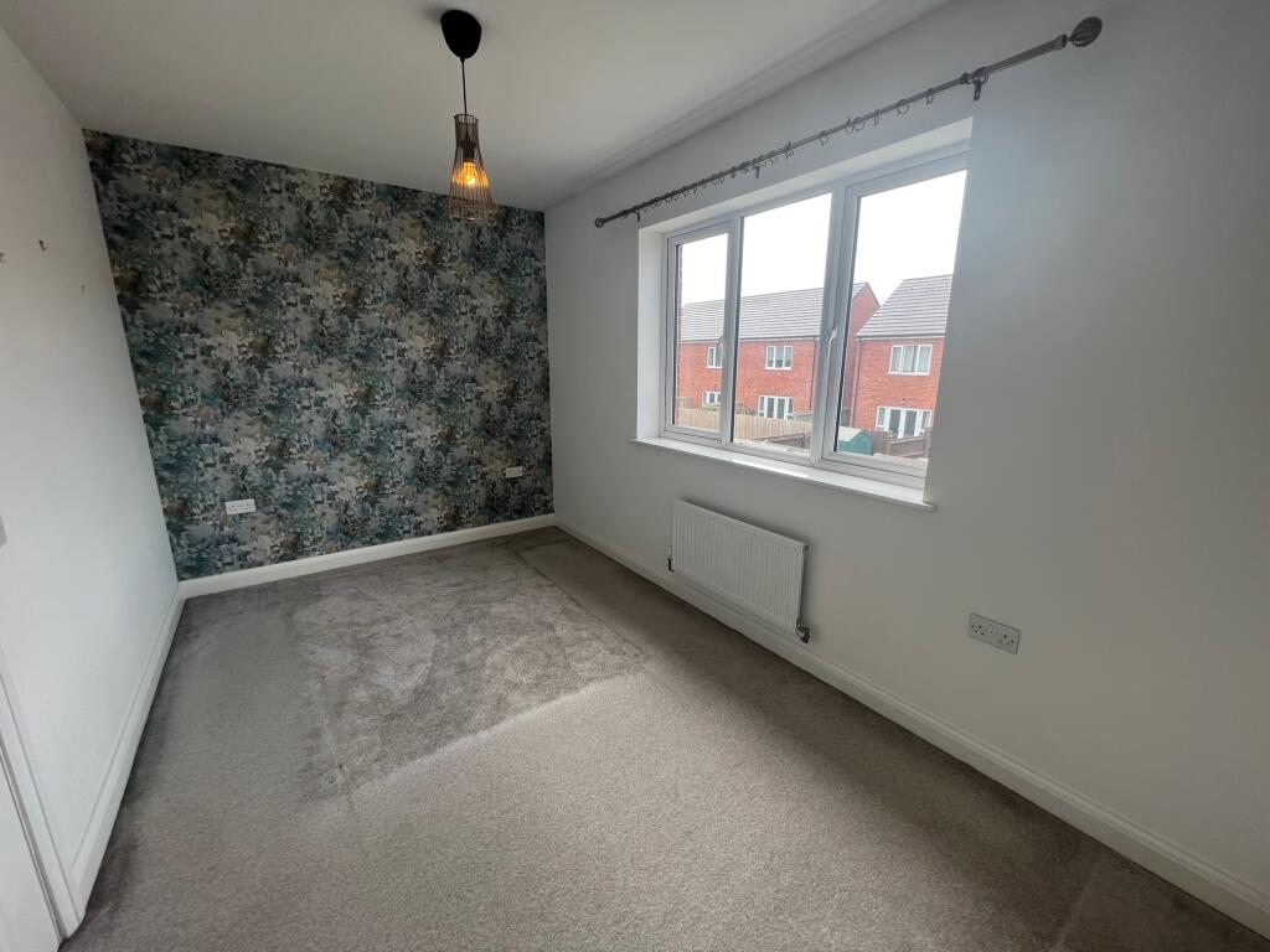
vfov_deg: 89.9
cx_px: 635
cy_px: 476
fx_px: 477
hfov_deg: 106.2
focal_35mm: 13
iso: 32
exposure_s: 1/193
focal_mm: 1.57
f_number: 1.8
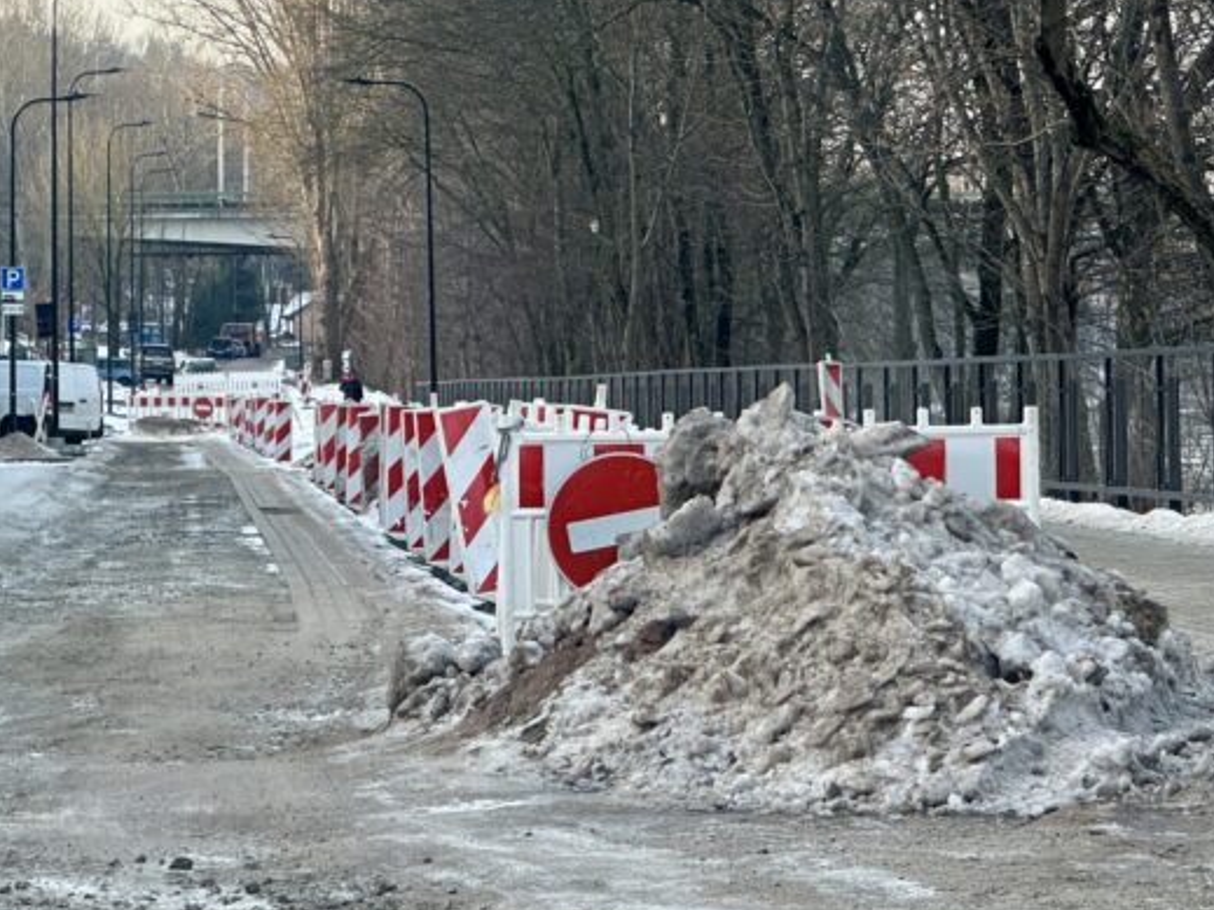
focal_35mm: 152
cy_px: 342
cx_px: 517
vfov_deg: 9.8
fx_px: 5329
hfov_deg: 13.0
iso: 32
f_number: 2.8
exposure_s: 1/104
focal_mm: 9
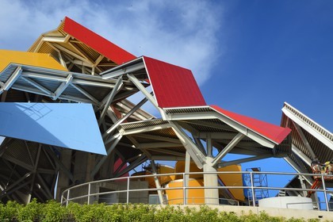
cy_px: 111
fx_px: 351
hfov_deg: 50.7
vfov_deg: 35.1
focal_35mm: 38
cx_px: 166
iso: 200
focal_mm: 38
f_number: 13
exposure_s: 1/320
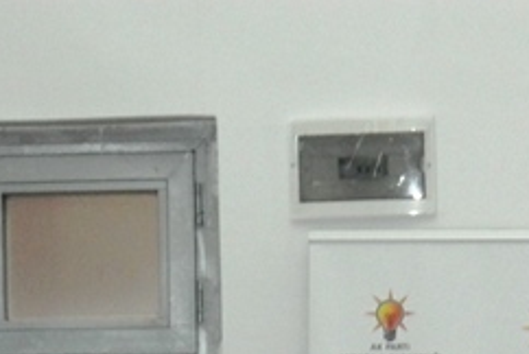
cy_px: 522
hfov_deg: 7.3
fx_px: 4163
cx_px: 481
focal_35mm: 283
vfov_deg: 4.8
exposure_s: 1/60
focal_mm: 18.6
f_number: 4.5
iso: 640
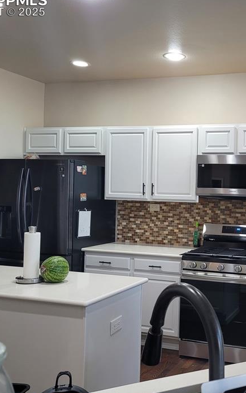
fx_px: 418
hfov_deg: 31.2
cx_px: 223
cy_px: 202
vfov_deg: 50.4
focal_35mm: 39
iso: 320
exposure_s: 1/120
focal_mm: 7
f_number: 1.8
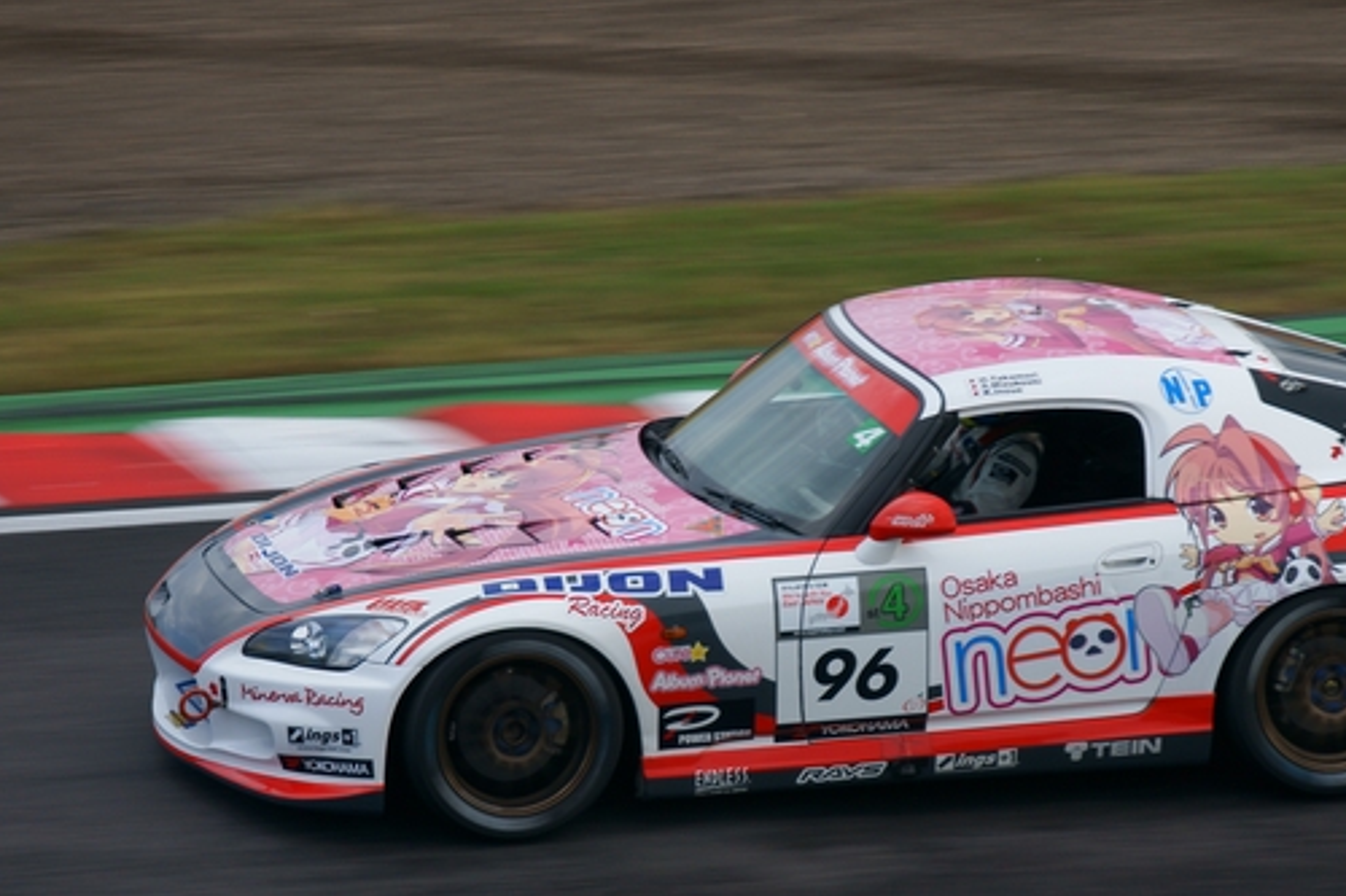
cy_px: 549
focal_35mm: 403
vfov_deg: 3.4
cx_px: 778
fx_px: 15062
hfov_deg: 5.1
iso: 200
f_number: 5.6
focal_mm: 210
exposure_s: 1/200
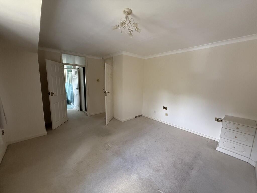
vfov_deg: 85.7
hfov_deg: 102.1
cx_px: 128
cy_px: 96
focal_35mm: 14
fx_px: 104
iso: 320
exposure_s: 1/100
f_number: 2.2
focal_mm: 2.22
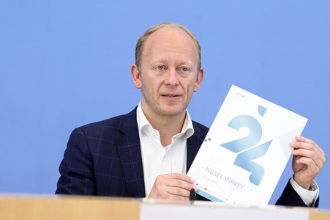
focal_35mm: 110
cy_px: 110
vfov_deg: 12.4
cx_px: 165
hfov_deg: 18.6
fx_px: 1008
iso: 3200
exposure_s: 1/640
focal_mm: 110
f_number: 5.6
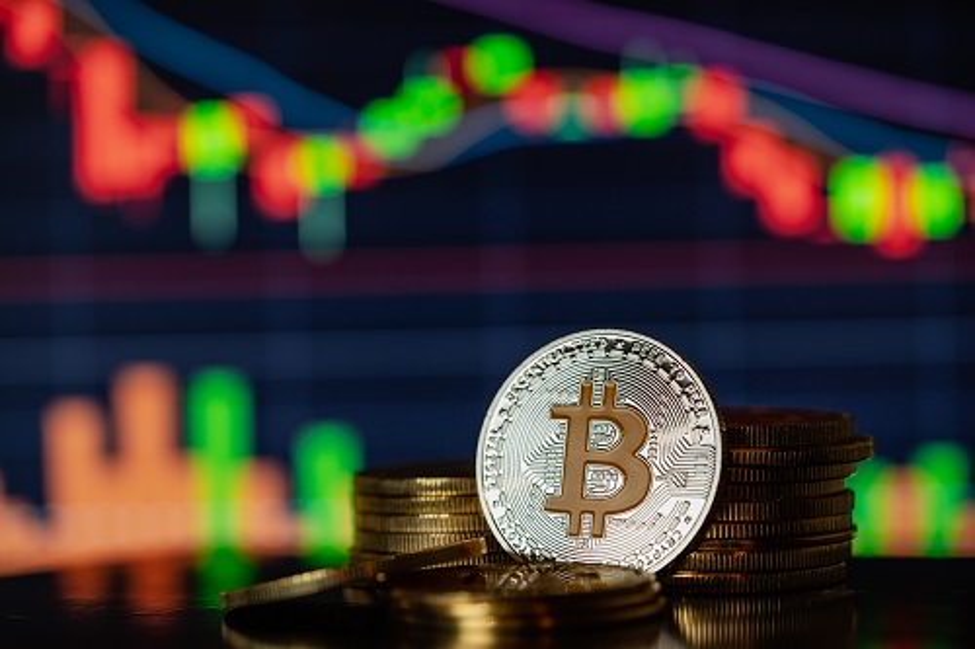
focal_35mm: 90
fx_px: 2437
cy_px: 324
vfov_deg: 15.2
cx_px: 488
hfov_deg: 22.6
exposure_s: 1/30
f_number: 4
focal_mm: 90
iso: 400
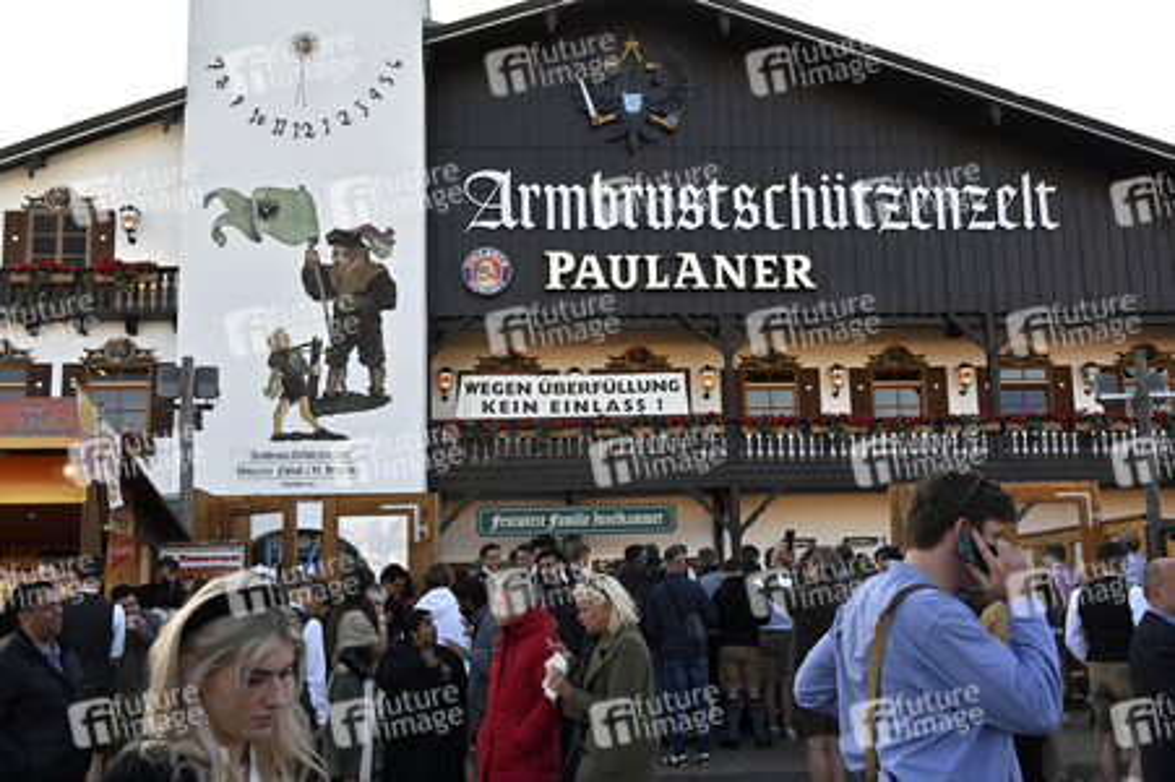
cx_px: 588
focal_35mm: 40
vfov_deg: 33.4
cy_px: 391
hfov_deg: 48.5
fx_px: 1305
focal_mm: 40
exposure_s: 1/400
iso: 800
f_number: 10
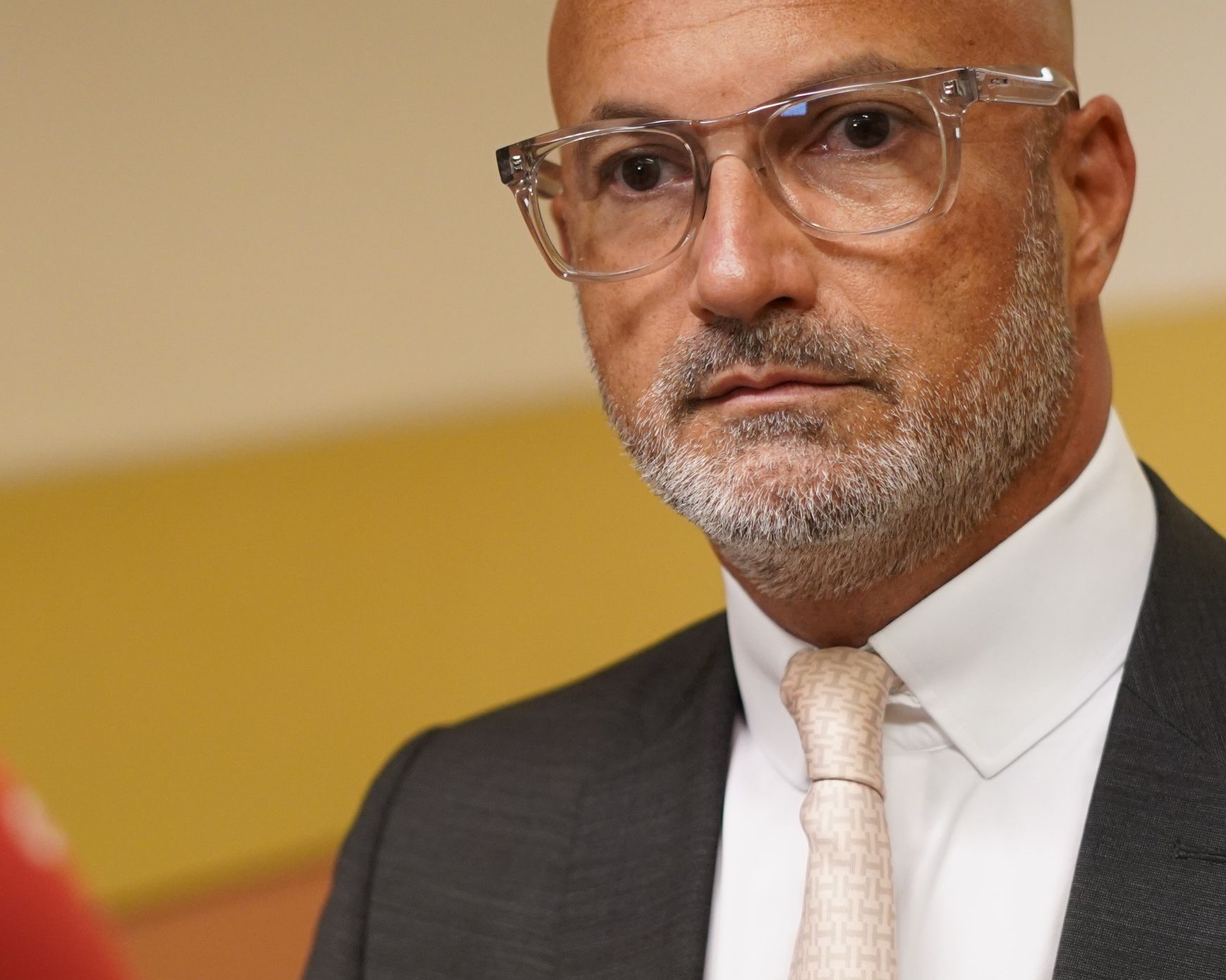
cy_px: 461
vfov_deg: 14.3
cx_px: 423
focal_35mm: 108
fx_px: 3918
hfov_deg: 17.7
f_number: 2.2
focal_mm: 50
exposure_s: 1/250
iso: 2000
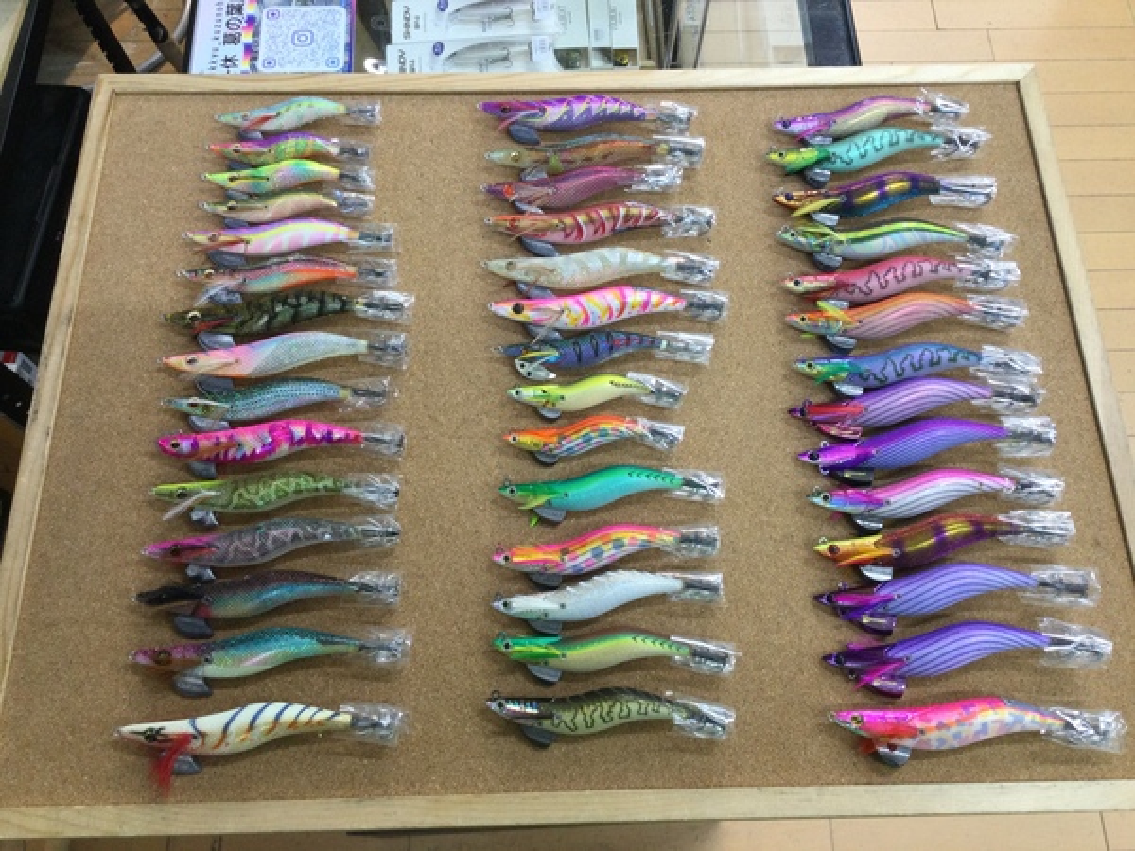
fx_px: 1016
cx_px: 568
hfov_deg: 58.4
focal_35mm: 31
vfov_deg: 45.4
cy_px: 426
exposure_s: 1/30
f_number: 2.4
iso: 64
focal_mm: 3.3
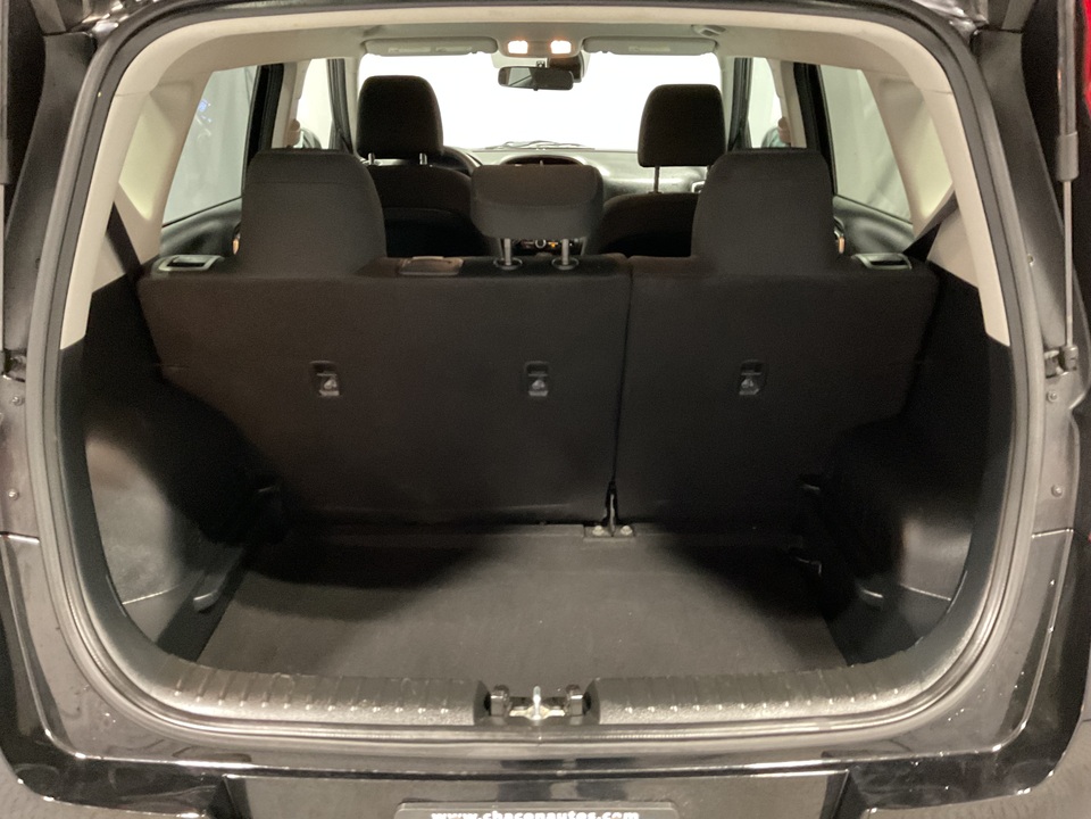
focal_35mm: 29
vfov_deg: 48.2
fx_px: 914
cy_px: 410
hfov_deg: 61.7
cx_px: 546
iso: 500
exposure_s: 1/24
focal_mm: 3
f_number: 1.8
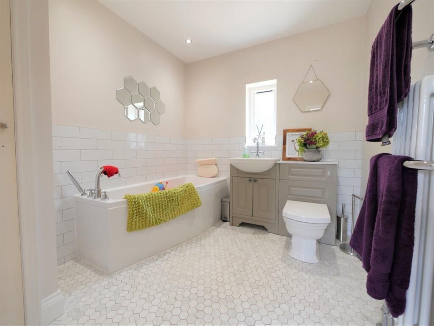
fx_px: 176
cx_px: 217
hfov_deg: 102.0
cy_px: 163
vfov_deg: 85.7
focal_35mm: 14
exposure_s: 1/60
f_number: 4
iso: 400
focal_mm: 7
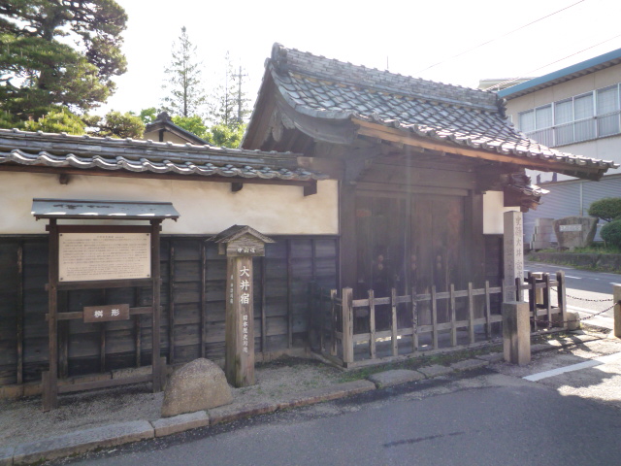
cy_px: 233
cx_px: 310
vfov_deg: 54.9
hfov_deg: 69.4
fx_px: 448
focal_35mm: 25
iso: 160
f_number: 2.8
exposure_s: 1/320
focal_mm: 4.4
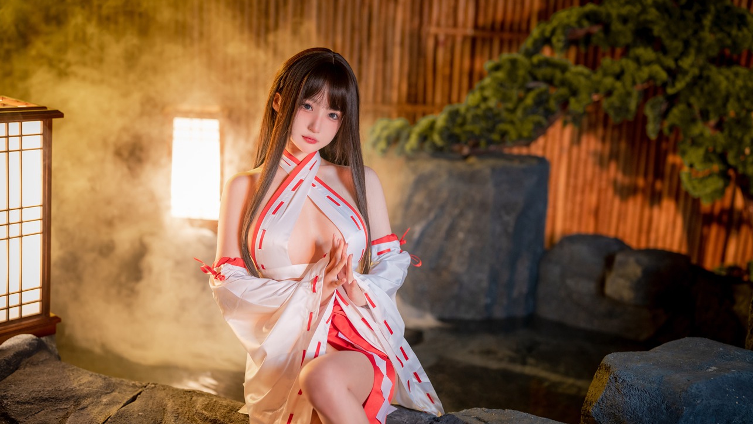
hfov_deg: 39.2
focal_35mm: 53
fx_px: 1058
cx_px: 376
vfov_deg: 22.6
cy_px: 238
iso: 640
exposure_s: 1/80
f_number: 1.6
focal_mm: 50
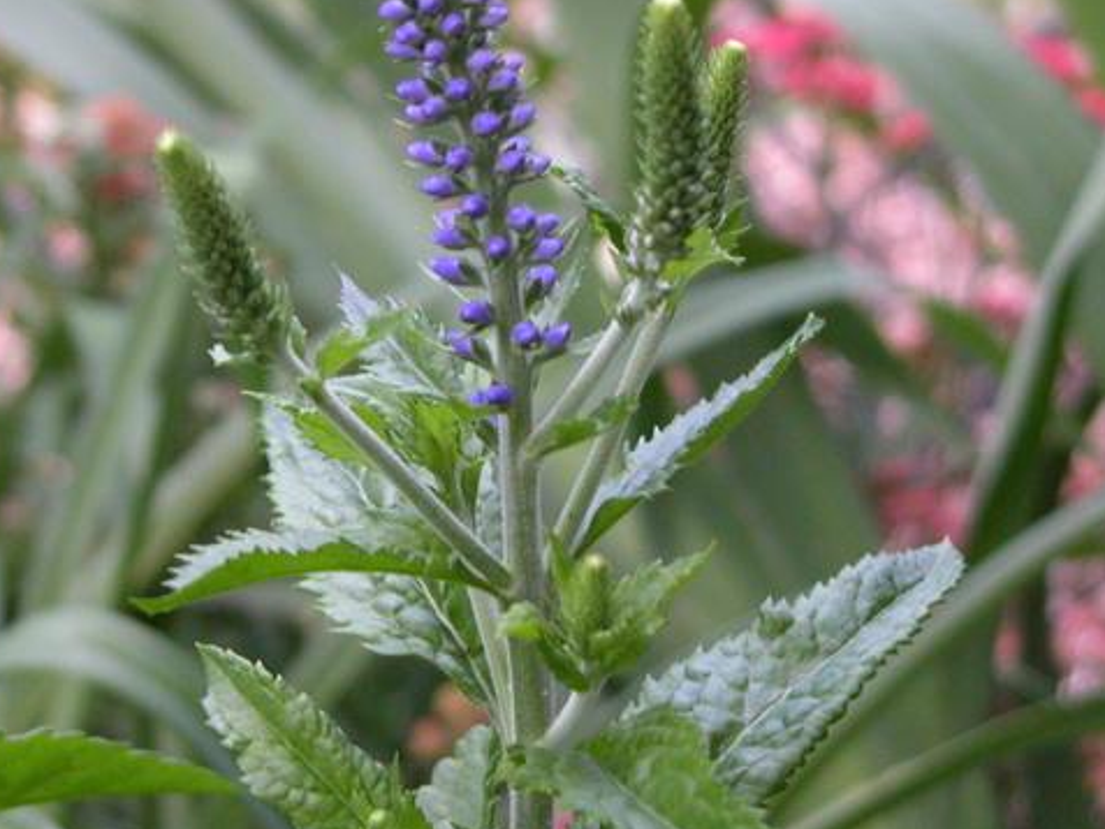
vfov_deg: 11.4
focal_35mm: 130
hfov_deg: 15.2
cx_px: 535
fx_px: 4151
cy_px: 338
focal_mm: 15.7
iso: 200
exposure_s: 1/500
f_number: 3.2
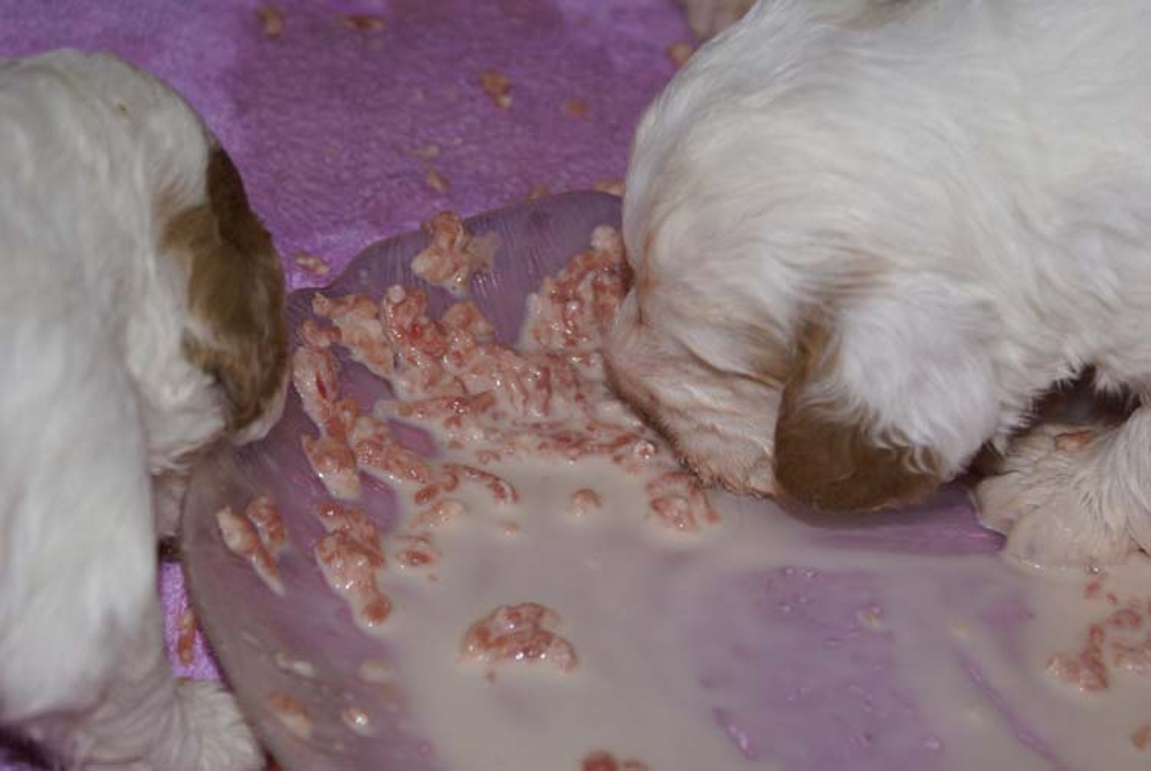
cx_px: 576
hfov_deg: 19.4
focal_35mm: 105
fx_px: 3361
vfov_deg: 13.1
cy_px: 386
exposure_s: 1/125
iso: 400
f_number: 5.6
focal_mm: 70
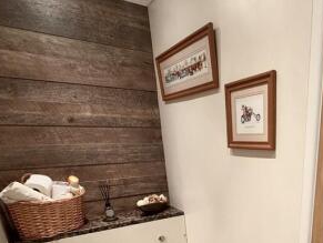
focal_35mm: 28
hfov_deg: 58.2
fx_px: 262
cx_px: 261
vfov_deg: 44.8
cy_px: 224
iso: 400
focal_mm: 2.22
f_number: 2.2
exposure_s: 1/50
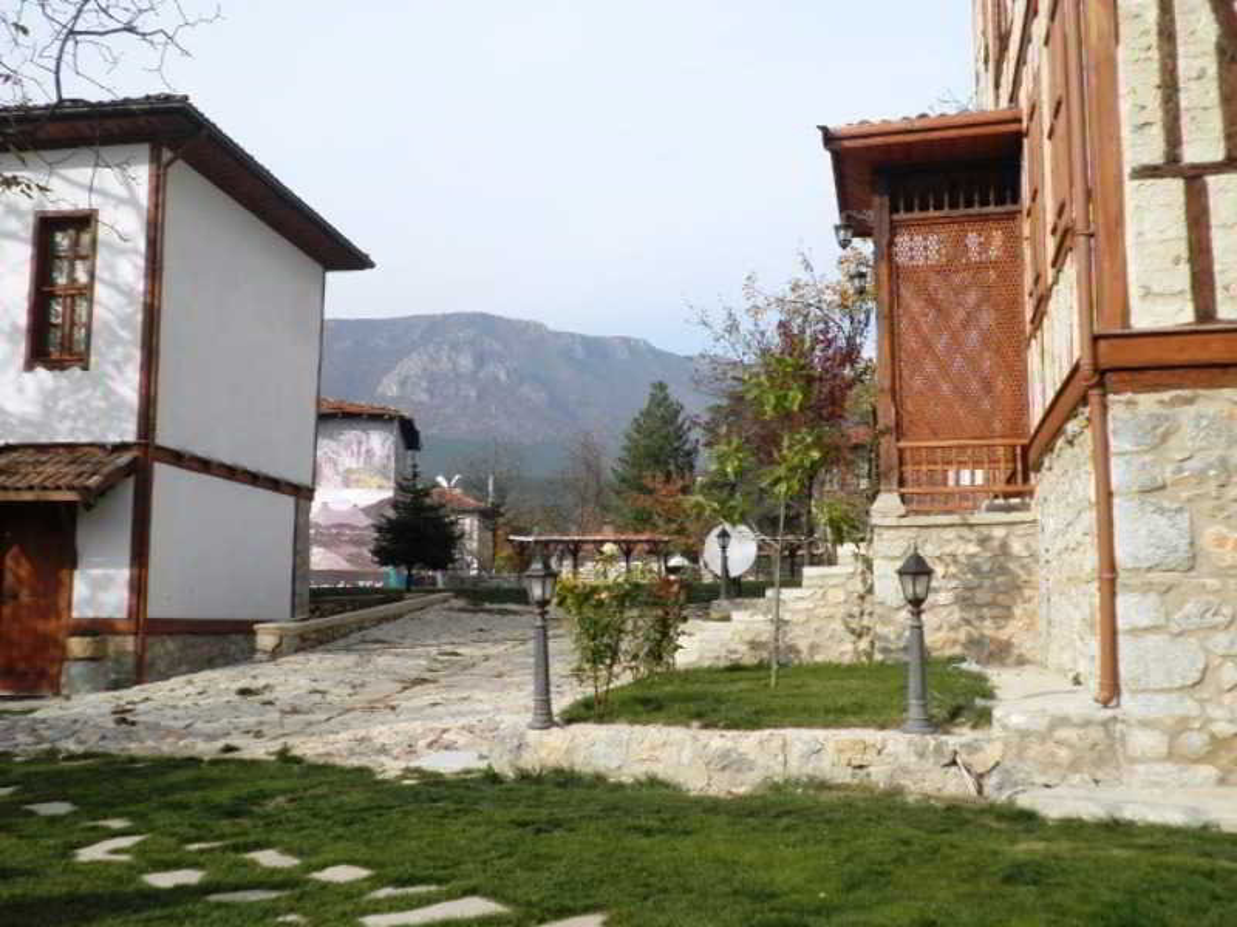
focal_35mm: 39
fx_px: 1394
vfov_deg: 36.8
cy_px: 464
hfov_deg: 47.9
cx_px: 618
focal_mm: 7
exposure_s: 1/400
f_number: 4
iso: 64
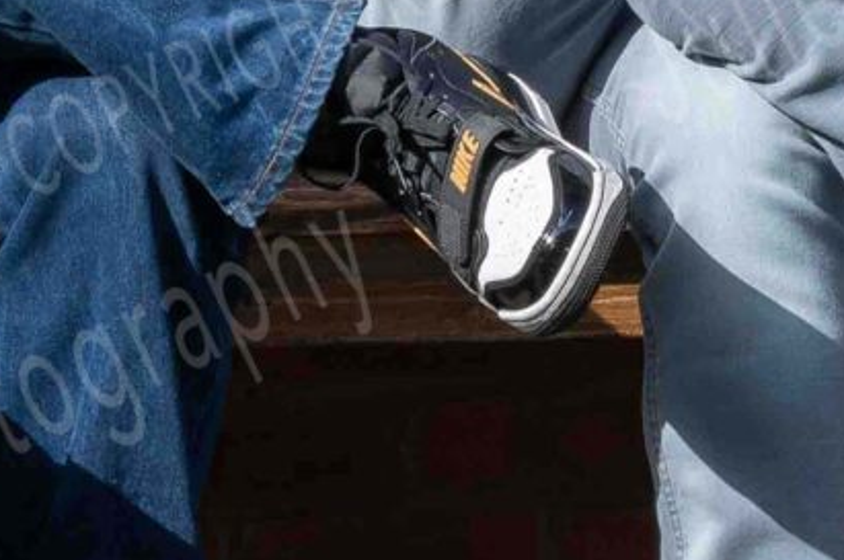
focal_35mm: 380
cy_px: -182
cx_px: 593
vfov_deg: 3.6
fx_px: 8898
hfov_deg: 5.4
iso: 320
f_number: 16
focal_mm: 61
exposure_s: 1/200
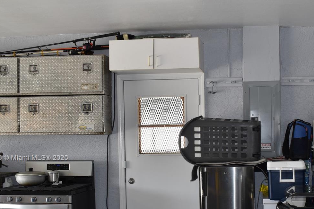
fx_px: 471
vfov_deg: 24.7
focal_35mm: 54
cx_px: 222
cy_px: 158
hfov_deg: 36.3
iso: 250
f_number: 5.6
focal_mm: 22
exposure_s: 1/125
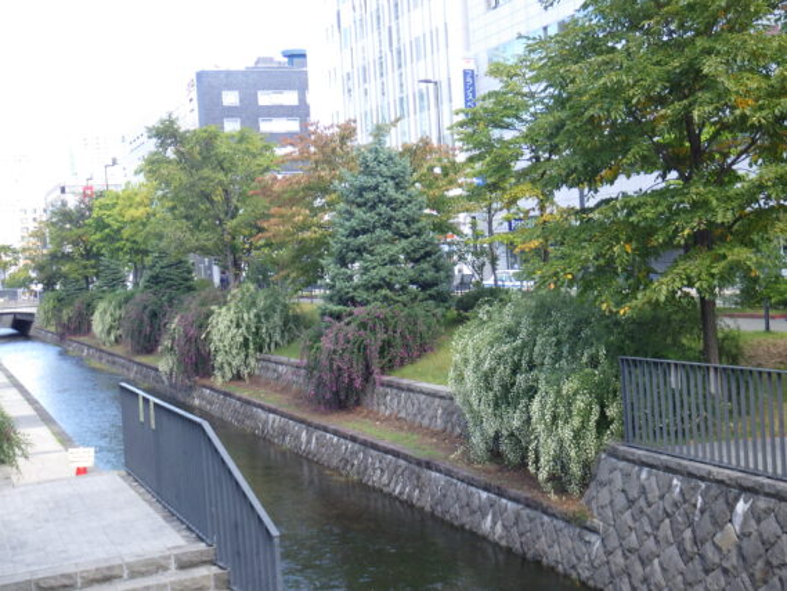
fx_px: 1160
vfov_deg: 28.6
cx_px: 394
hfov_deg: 37.5
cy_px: 296
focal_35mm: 51
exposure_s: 1/100
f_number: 4.4
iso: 125
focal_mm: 9.1
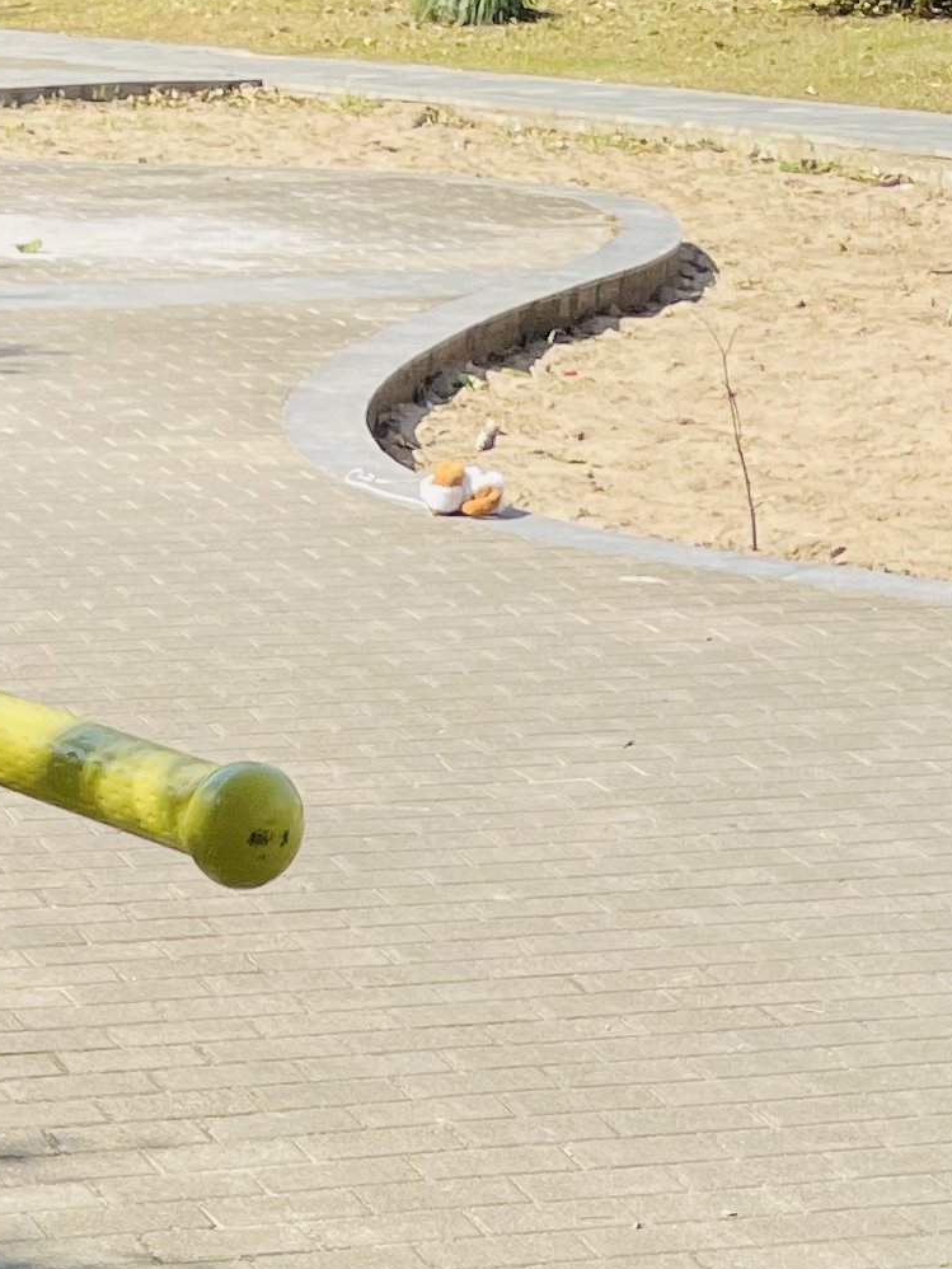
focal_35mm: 105
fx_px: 3849
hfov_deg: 13.7
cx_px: -188
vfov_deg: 16.2
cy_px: 2191
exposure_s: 1/1221
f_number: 1.6
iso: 32
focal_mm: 4.2
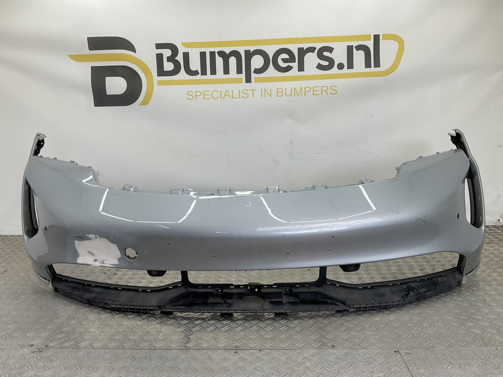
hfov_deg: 61.7
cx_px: 252
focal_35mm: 29
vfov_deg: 48.2
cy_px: 188
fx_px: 421
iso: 16
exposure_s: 1/145
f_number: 1.8
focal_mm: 3
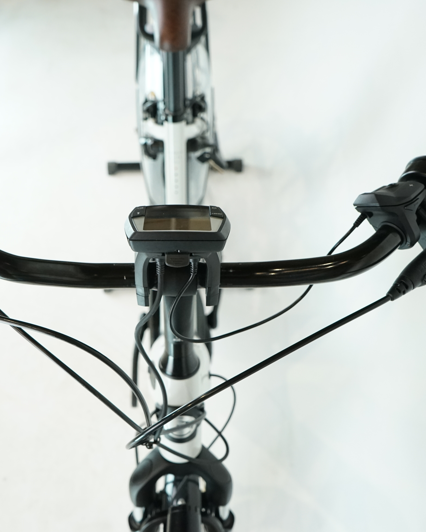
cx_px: 181
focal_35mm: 43
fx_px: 678
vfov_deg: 42.9
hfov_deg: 34.8
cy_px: 268
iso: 2000
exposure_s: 1/200
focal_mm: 30
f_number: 5.6
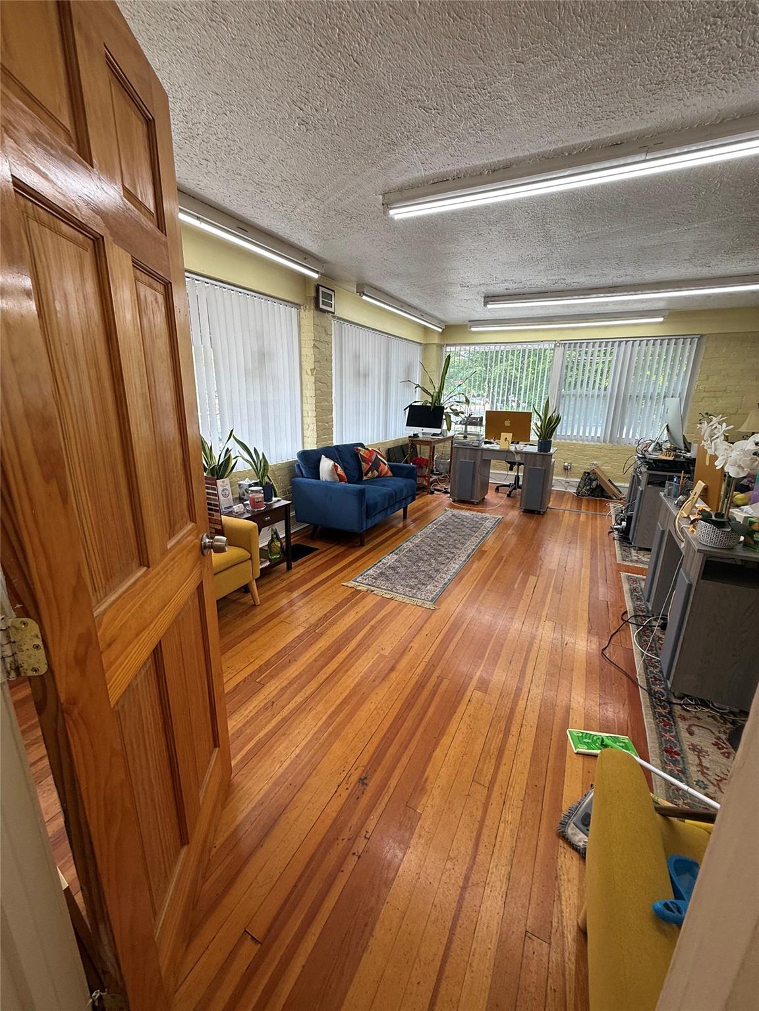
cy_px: 506
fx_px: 409
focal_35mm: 14
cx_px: 380
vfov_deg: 102.1
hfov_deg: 85.7
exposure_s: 1/120
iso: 64
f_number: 2.2
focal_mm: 2.22
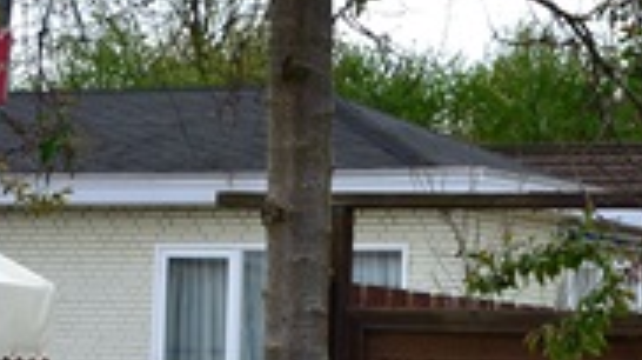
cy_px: 254
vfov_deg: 6.1
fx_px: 3351
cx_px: -282
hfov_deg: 10.6
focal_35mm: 197
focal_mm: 38
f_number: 13
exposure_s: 1/640
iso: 800
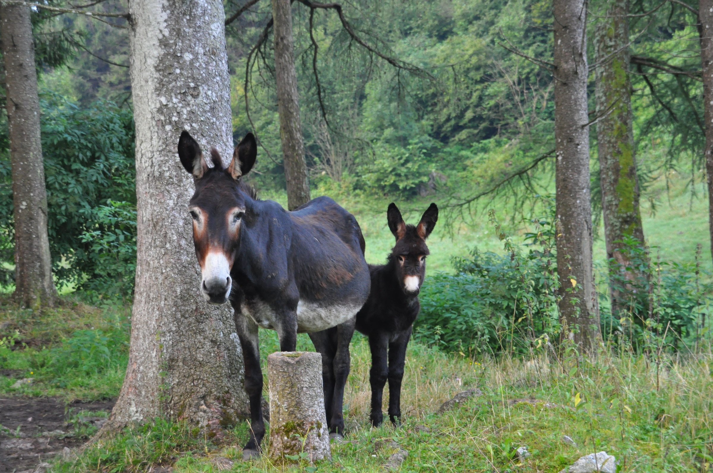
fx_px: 1632
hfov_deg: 24.6
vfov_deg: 16.5
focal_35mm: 82
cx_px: 356
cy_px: 236
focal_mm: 55
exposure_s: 1/40
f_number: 5
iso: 800
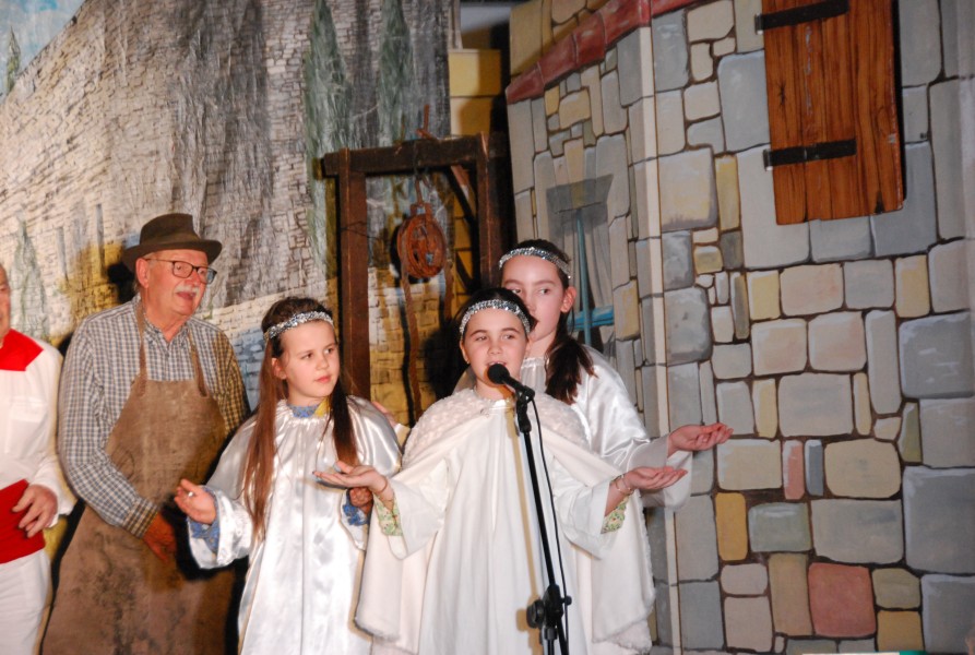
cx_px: 488
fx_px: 3868
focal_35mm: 142
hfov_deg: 14.4
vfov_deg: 9.7
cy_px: 328
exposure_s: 1/30
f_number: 5.3
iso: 1600
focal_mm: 95
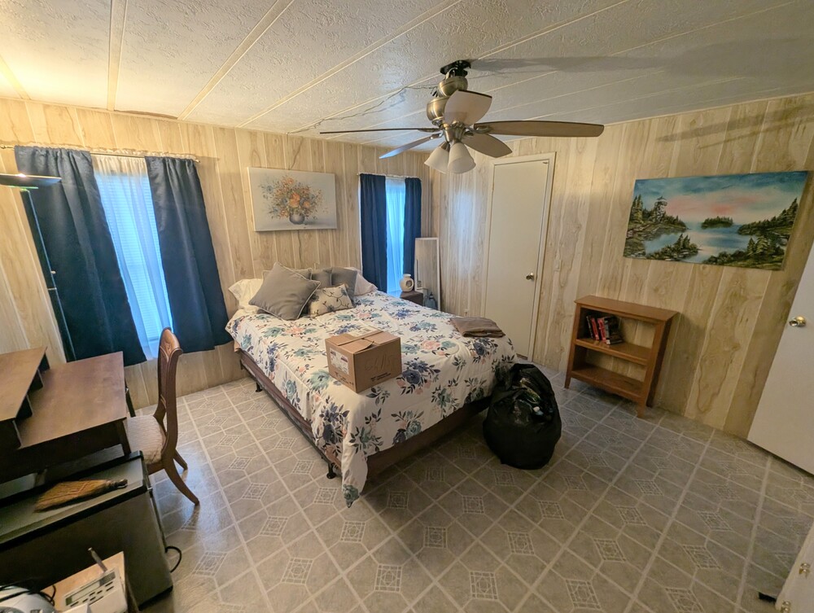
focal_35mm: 13
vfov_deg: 90.1
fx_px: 306
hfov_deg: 106.1
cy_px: 306
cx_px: 407
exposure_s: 1/60
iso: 100
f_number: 2.2
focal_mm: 1.95
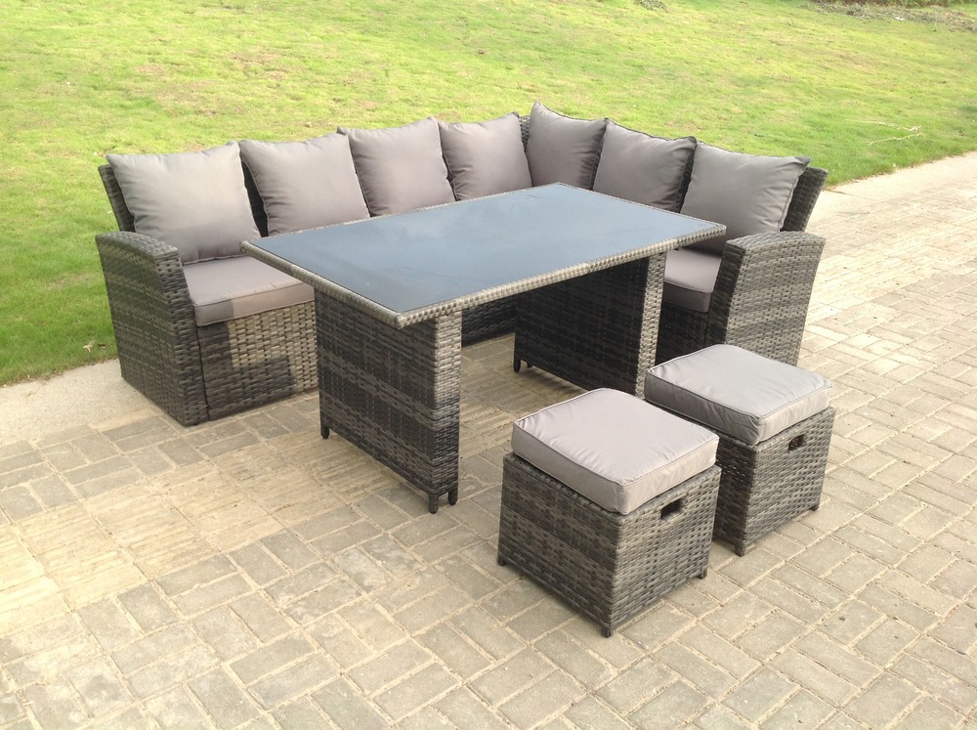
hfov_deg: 52.7
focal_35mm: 35
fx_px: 986
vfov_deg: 40.6
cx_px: 488
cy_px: 365
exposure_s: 1/164
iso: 50
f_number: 2.4
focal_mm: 4.28
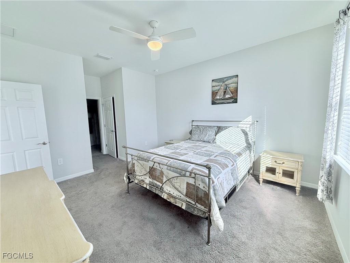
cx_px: 175
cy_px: 132
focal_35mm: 14
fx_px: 142
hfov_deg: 102.1
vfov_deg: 85.7
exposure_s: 1/124
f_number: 2.2
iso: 64
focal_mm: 2.22
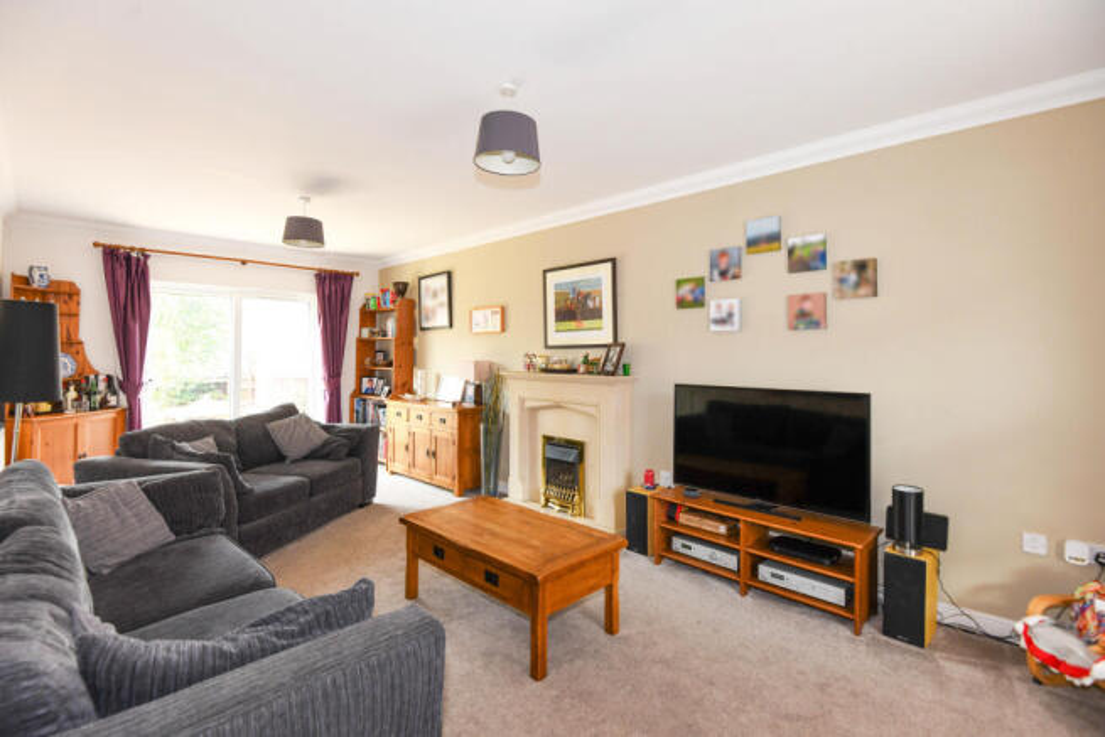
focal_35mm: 16
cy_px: 368
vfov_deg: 73.8
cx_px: 552
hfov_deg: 96.7
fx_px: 491
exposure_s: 1/100
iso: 800
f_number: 6.3
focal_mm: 16
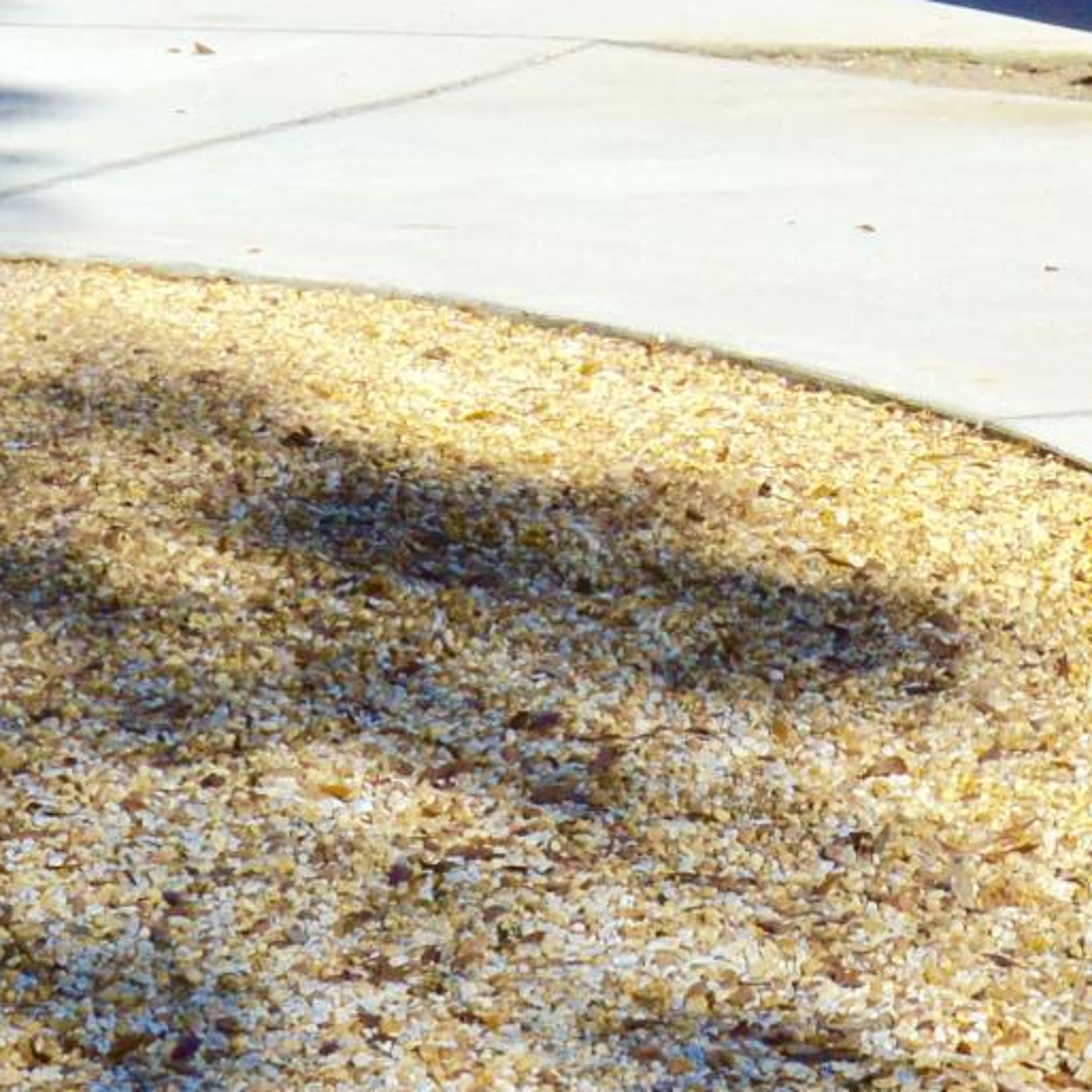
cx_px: 1181
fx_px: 5318
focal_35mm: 149
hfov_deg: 11.6
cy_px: 132
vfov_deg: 11.7
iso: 320
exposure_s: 1/500
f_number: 11
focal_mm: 20
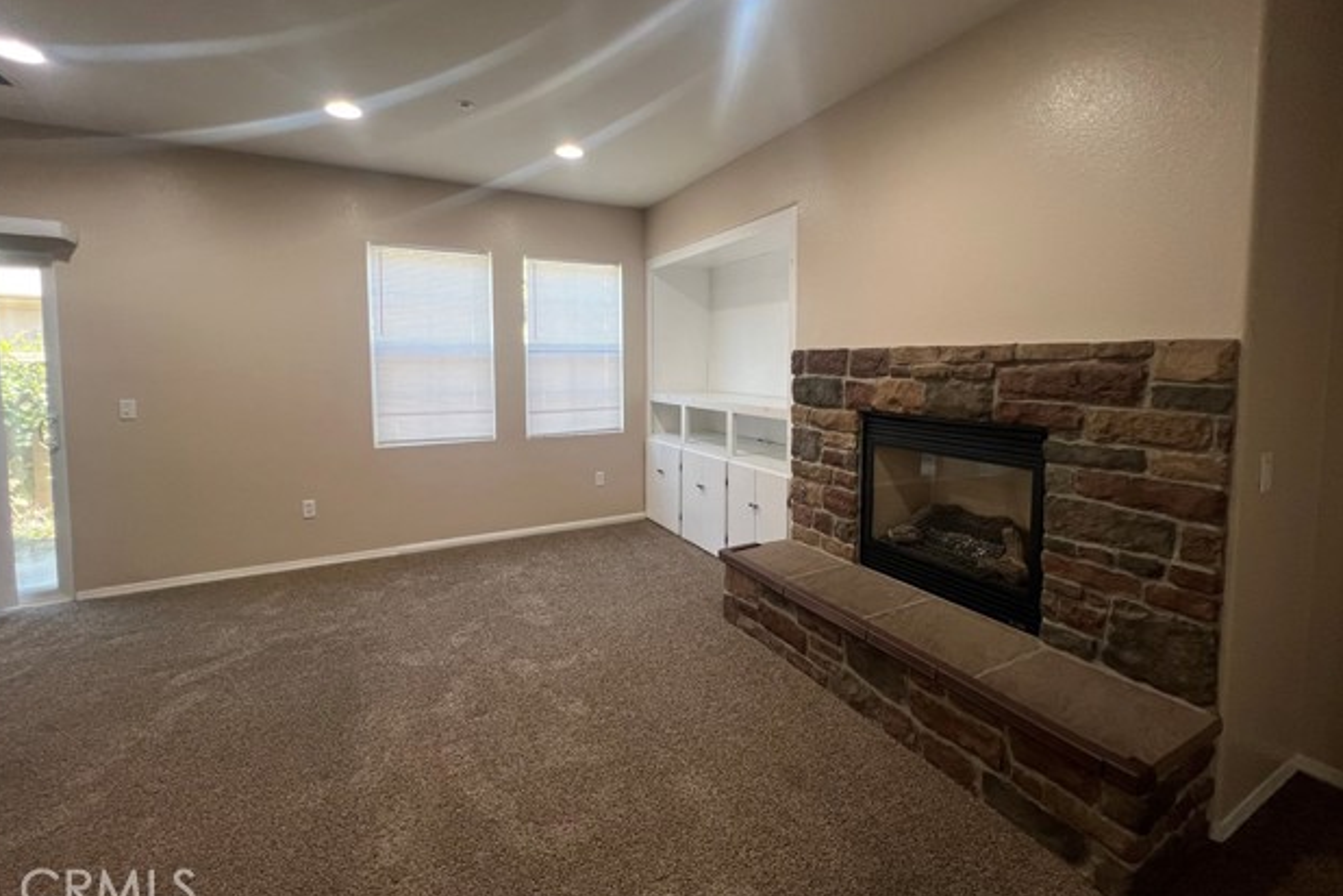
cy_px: 398
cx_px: 667
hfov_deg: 104.3
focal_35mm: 14
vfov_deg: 80.9
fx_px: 522
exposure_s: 1/60
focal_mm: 1.57
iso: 125
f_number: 1.8
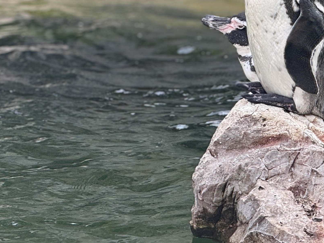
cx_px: 281
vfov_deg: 4.9
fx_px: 2836
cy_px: -15
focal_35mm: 303
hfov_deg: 6.5
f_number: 2.8
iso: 50
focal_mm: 15.66
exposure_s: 1/160
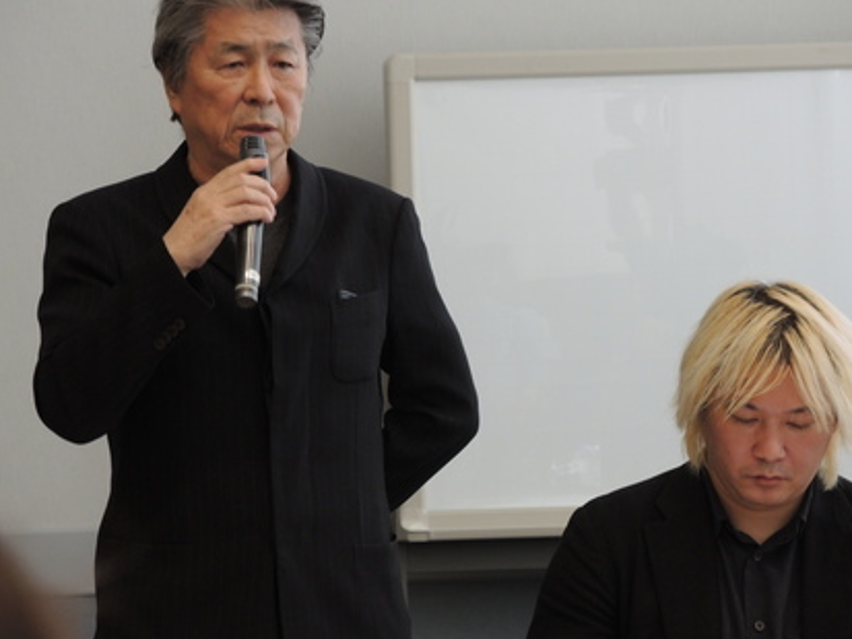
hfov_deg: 9.3
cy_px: 288
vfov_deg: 7.0
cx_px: 421
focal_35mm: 212
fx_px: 5219
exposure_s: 1/20
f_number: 4
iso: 400
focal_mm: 37.4
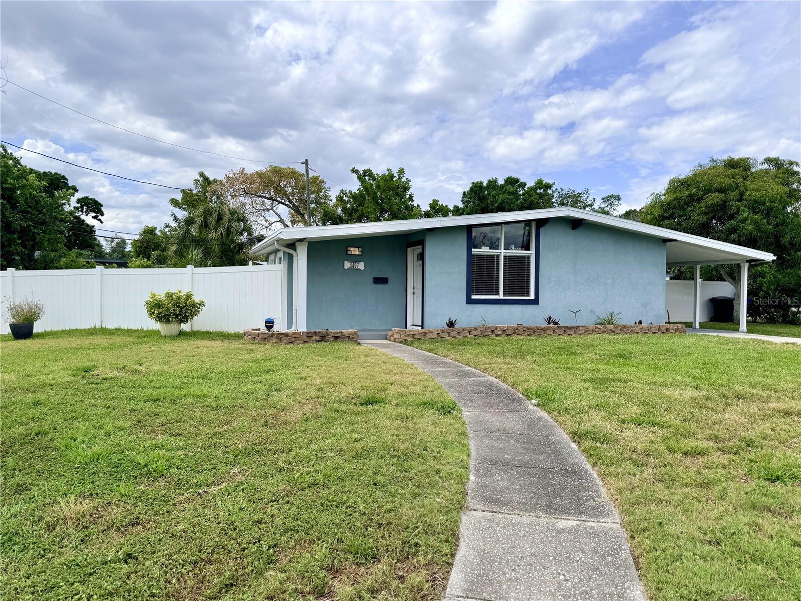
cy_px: 300
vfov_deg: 56.8
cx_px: 400
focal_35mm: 24
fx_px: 555
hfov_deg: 71.6
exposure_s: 1/6173
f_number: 1.78
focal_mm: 6.76
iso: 80
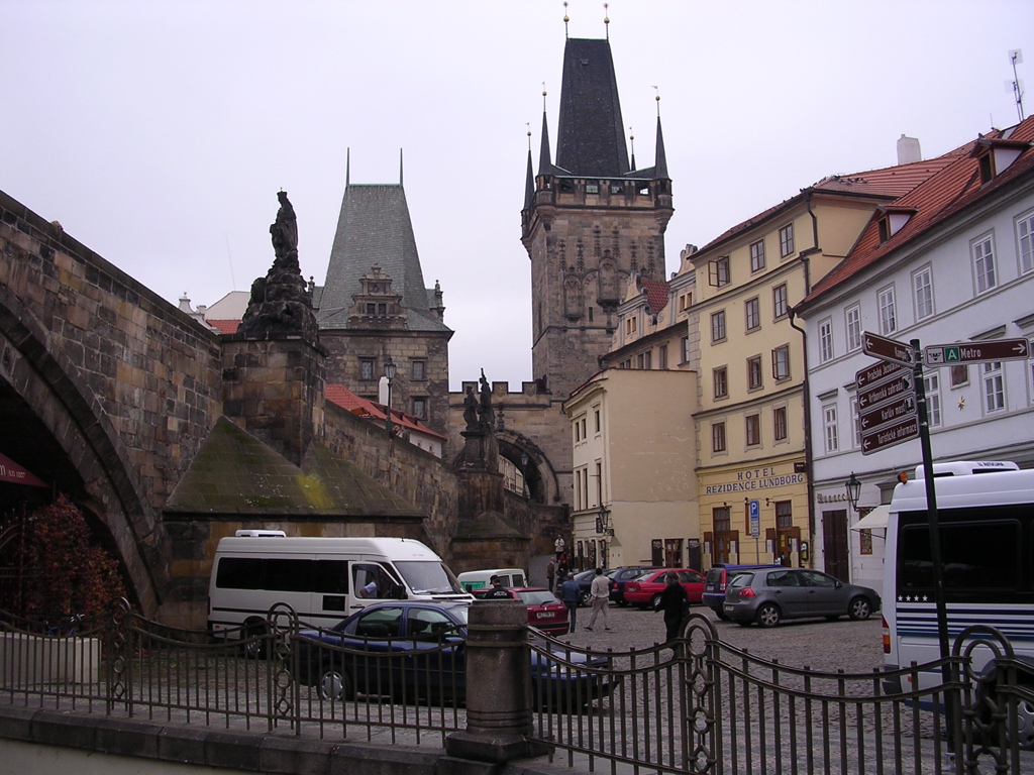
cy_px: 388
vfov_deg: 37.7
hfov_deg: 49.0
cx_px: 517
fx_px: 1135
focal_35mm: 38
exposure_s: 1/279
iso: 100
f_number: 2.8
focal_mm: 5.8
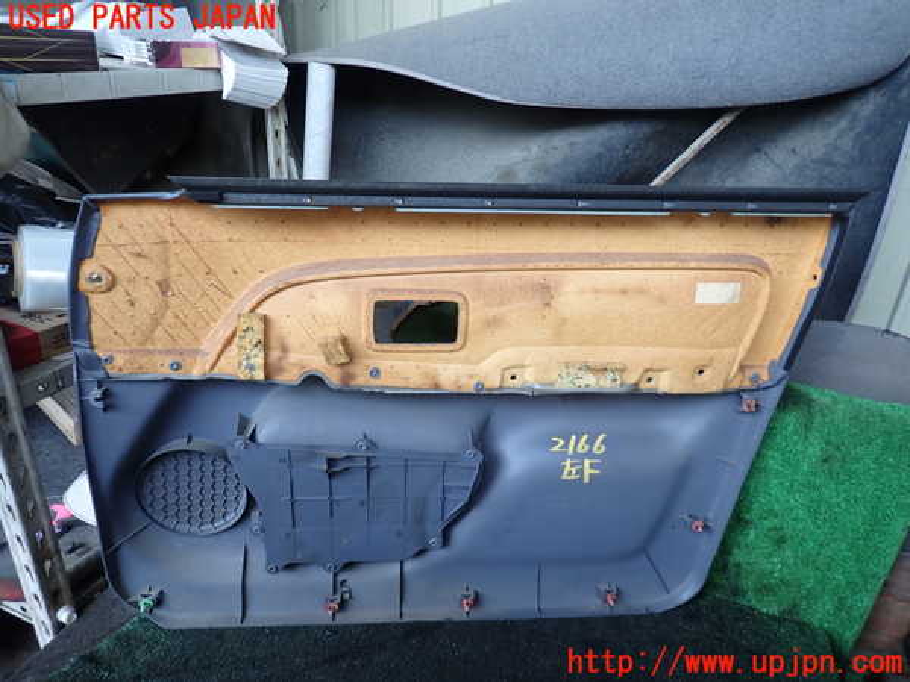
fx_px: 657
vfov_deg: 54.9
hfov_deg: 69.4
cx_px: 455
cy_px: 341
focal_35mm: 25
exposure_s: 1/60
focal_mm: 4.5
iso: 125
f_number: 2
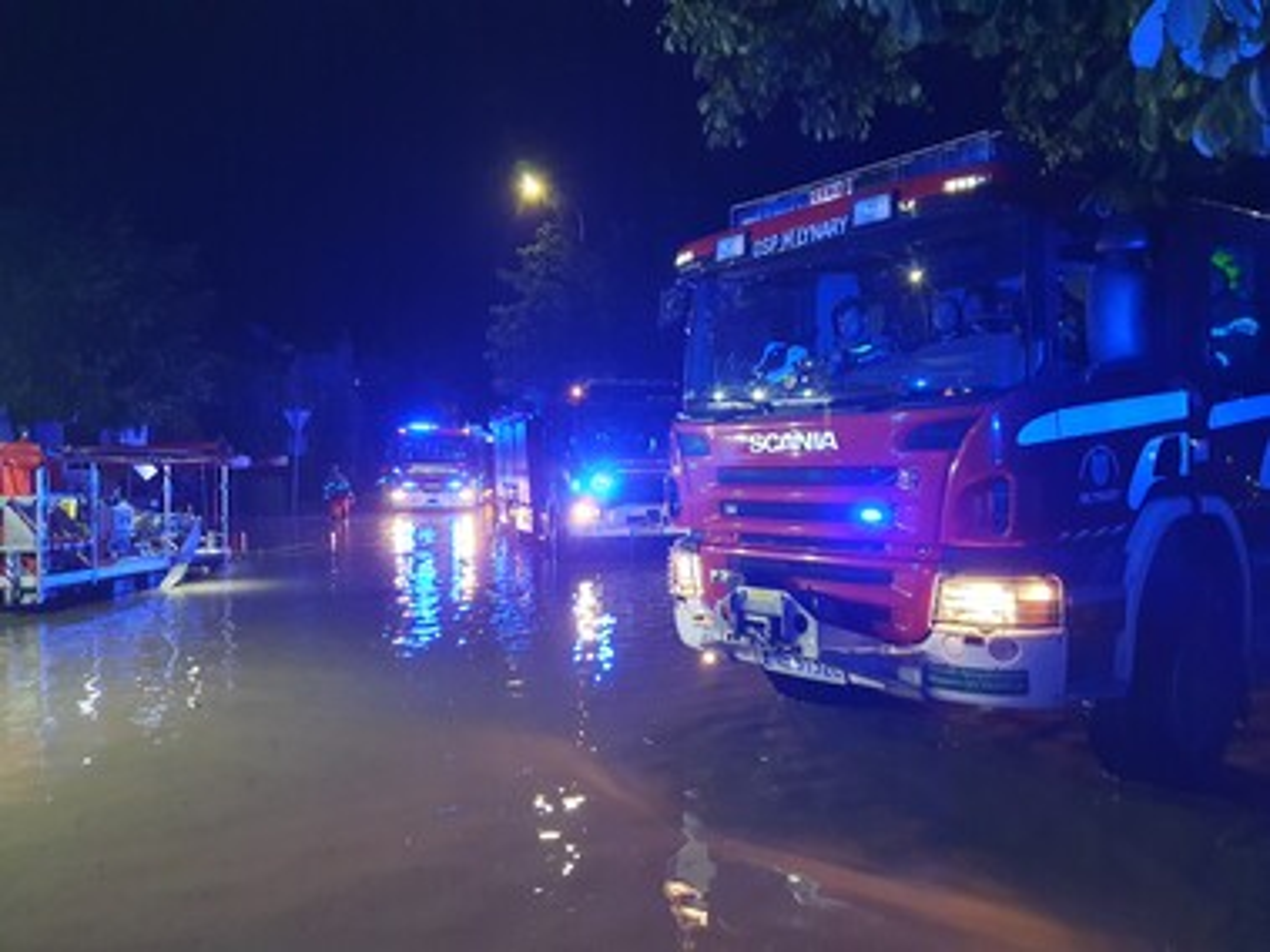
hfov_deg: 67.3
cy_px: 476
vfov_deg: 53.0
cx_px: 635
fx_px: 954
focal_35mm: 26
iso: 500
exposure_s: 1/50
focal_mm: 4.32
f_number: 1.5
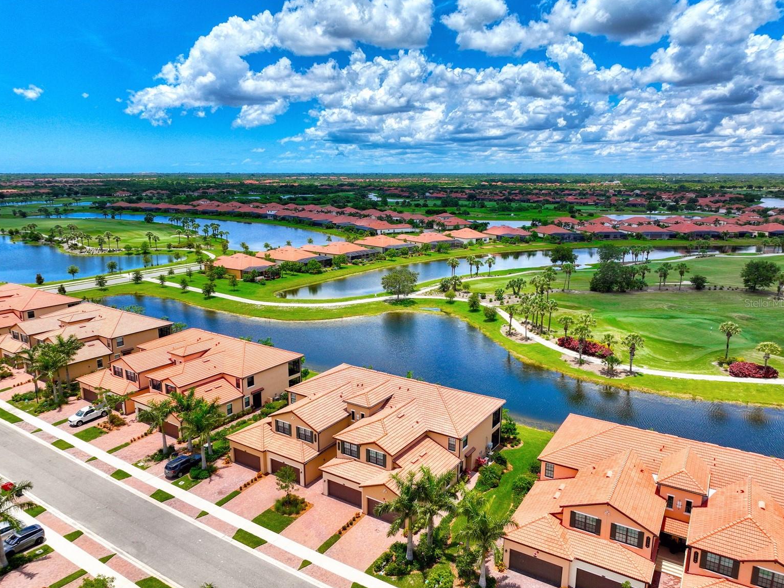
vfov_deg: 54.9
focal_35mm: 25
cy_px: 303
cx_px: 384
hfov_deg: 69.4
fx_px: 566
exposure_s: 1/2000
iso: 100
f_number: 4
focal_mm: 12.3
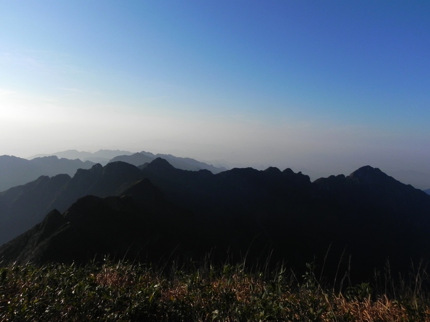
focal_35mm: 26
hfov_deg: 67.3
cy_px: 161
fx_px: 323
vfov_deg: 53.1
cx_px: 215
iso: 160
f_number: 8
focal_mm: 4.6
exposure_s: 1/634
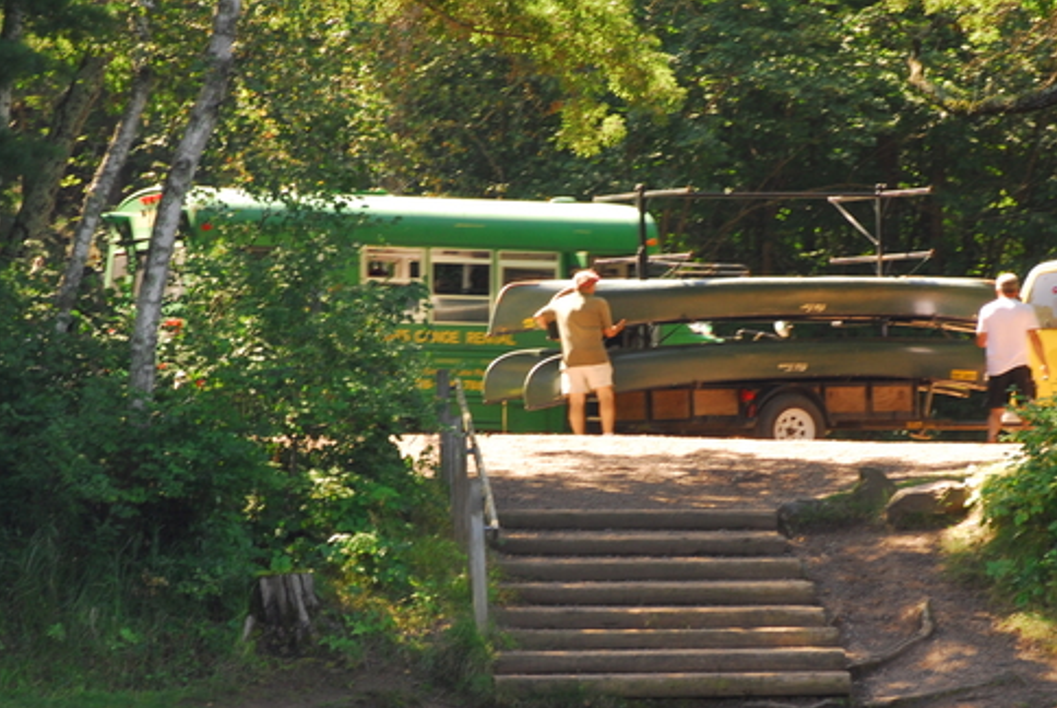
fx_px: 6198
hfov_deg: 9.7
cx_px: 638
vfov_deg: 6.5
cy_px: 381
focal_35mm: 211
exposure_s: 1/80
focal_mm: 85
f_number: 5.6
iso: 160
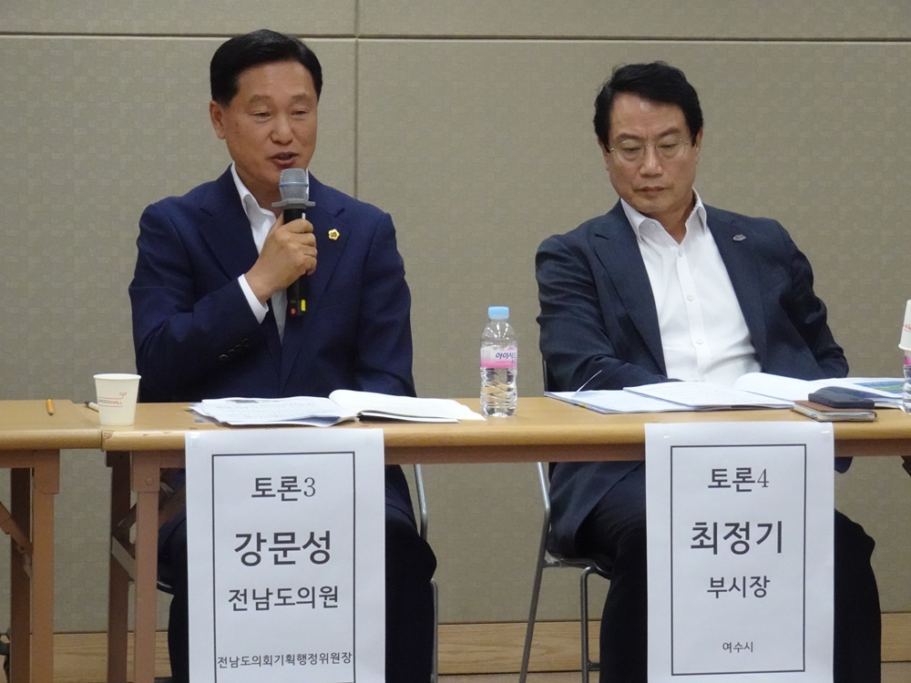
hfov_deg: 14.3
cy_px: 342
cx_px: 456
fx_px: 3632
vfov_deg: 10.7
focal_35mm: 138
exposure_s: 1/60
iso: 1250
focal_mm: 21.87
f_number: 5.6
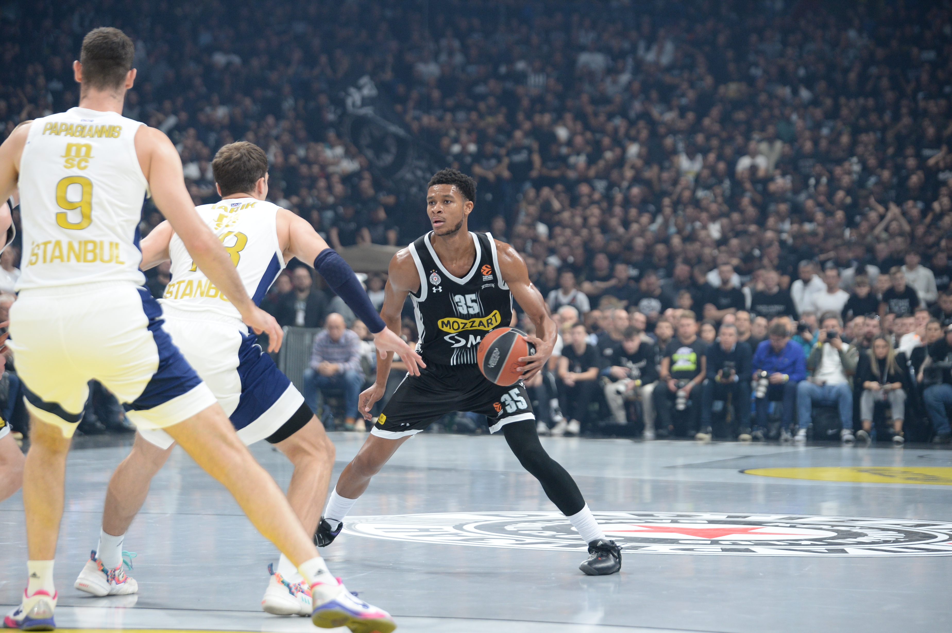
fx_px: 3434
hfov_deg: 15.8
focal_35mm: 130
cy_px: 316
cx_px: 476
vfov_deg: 10.5
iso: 2000
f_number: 3.5
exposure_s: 1/1000
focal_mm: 130
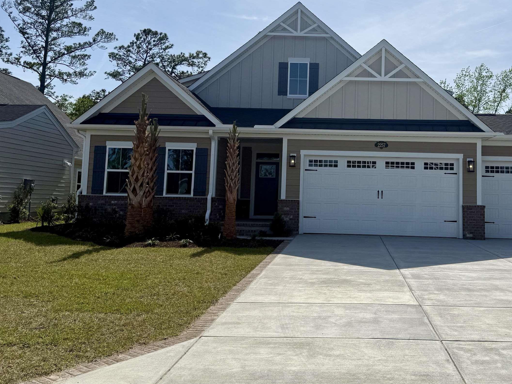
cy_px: 154
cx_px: 341
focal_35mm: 35
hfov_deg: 51.6
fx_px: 518
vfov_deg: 40.5
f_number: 1.78
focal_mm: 6.76
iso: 80
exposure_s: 1/14286
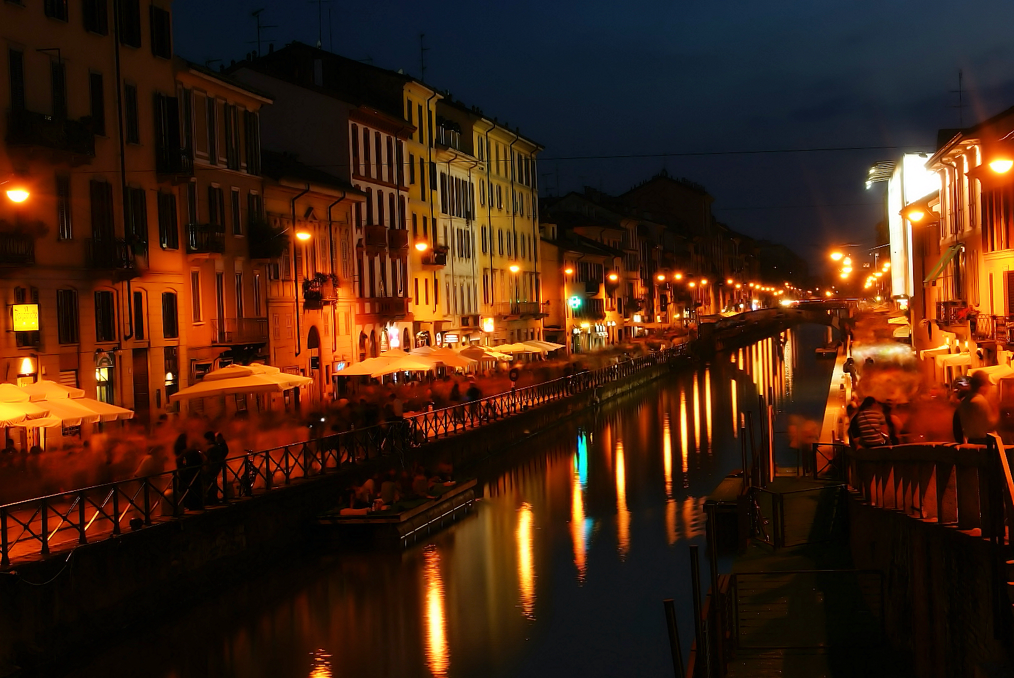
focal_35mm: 75
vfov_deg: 18.2
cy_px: 339
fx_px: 2114
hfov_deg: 27.0
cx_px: 507
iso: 100
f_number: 16
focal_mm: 50
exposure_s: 25
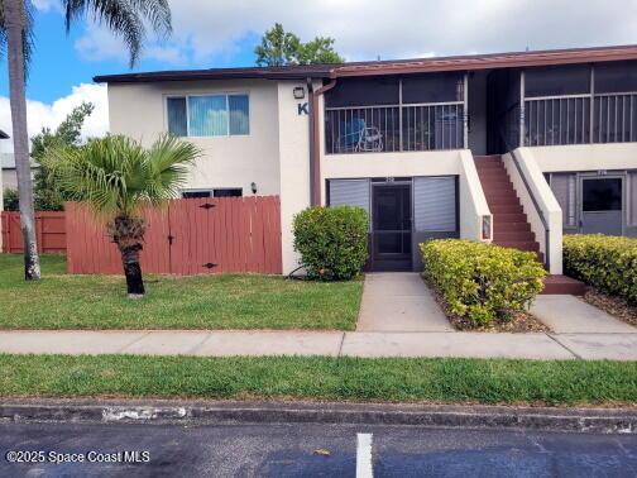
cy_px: 239
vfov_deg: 53.1
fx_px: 478
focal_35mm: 26
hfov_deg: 67.3
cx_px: 318
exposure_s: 1/1505
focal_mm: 5.4
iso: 40
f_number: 1.8
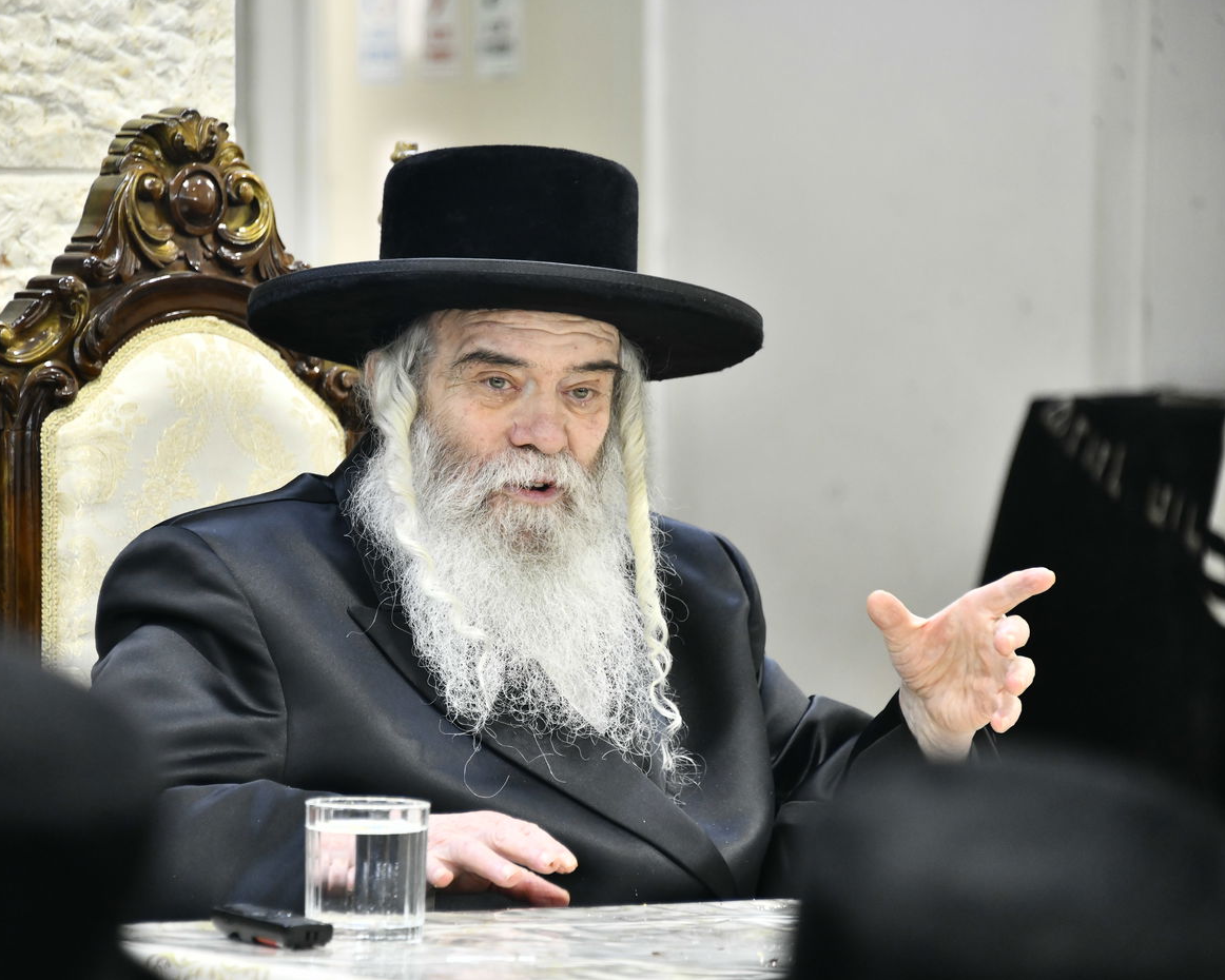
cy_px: 489
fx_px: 9428
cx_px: 525
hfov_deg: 7.4
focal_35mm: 260
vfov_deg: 6.0
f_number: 5.6
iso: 1600
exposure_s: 1/200
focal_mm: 230
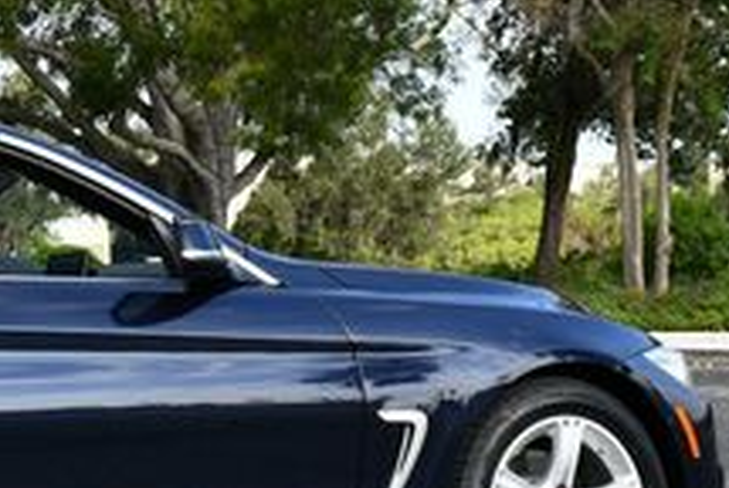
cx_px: -224
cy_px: 180
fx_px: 2413
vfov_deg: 11.5
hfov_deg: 16.2
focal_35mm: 119
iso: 200
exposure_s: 1/250
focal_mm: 20
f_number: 7.1
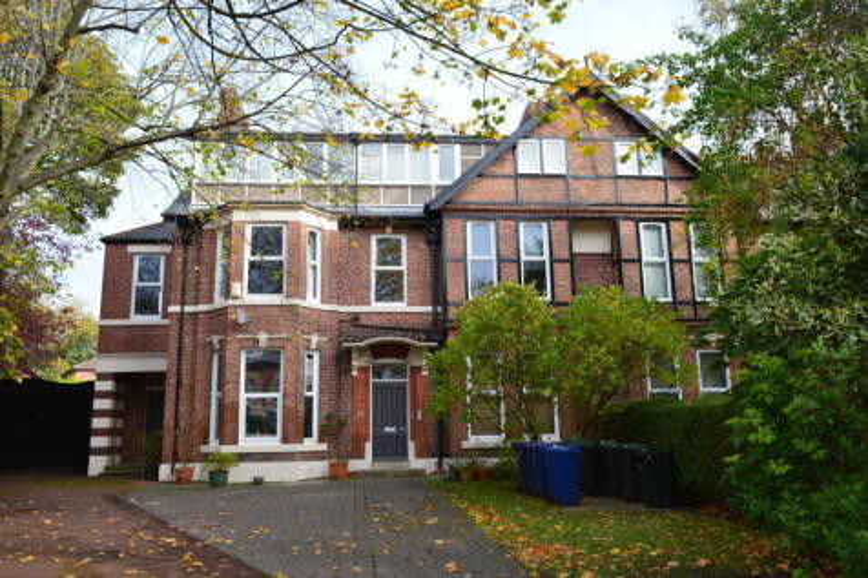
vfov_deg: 47.9
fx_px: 651
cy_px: 289
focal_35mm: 27
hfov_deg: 67.4
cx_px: 434
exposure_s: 1/160
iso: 400
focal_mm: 18
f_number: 9
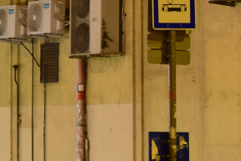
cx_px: -301
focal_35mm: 237
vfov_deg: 5.8
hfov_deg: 8.1
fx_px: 1588
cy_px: 38
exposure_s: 1/2
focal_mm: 35
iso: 200
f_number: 6.3
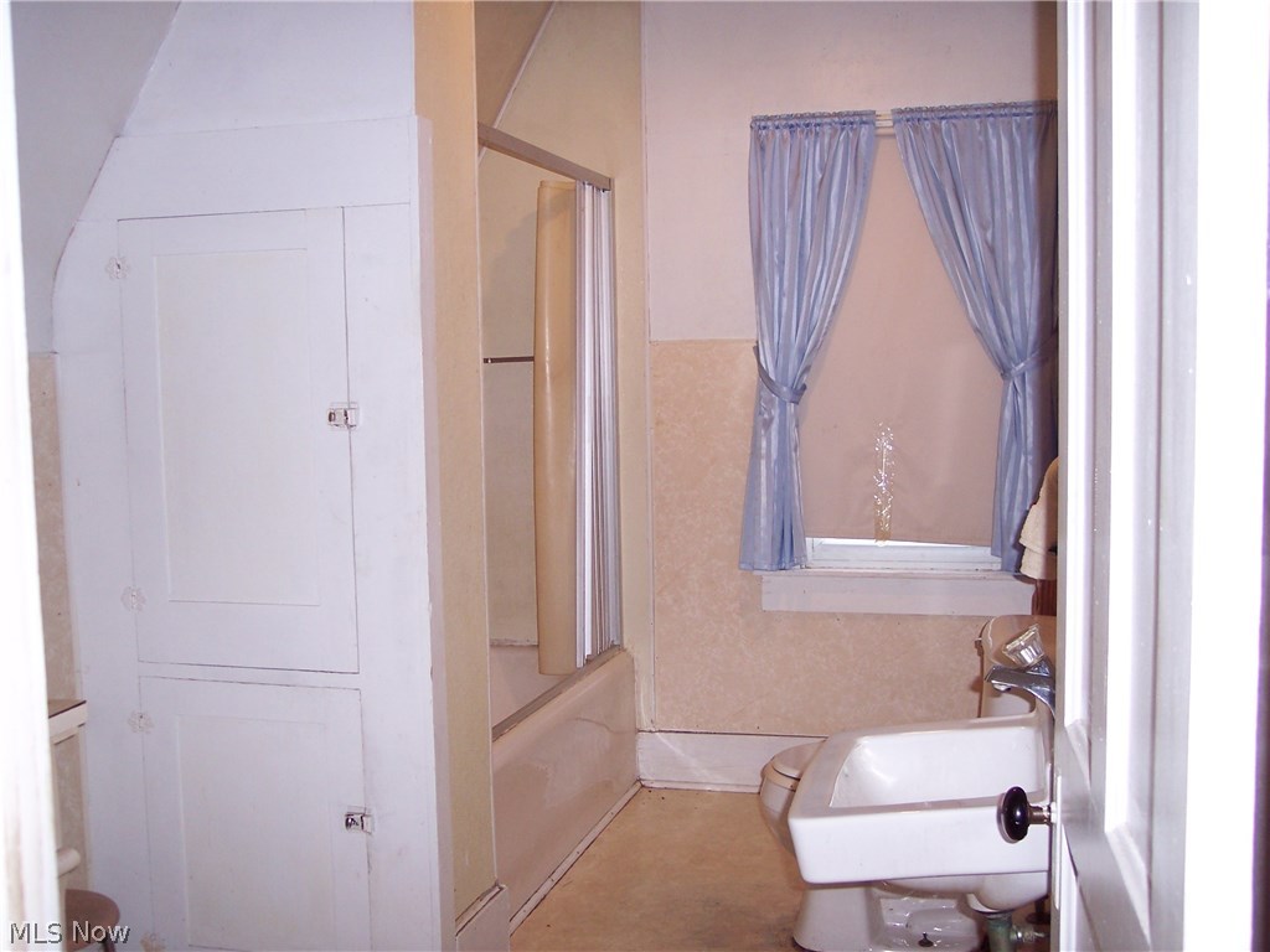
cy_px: 476
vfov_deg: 36.8
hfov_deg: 47.9
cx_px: 635
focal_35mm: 39
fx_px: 1431
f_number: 2.8
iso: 140
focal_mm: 8
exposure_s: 1/60
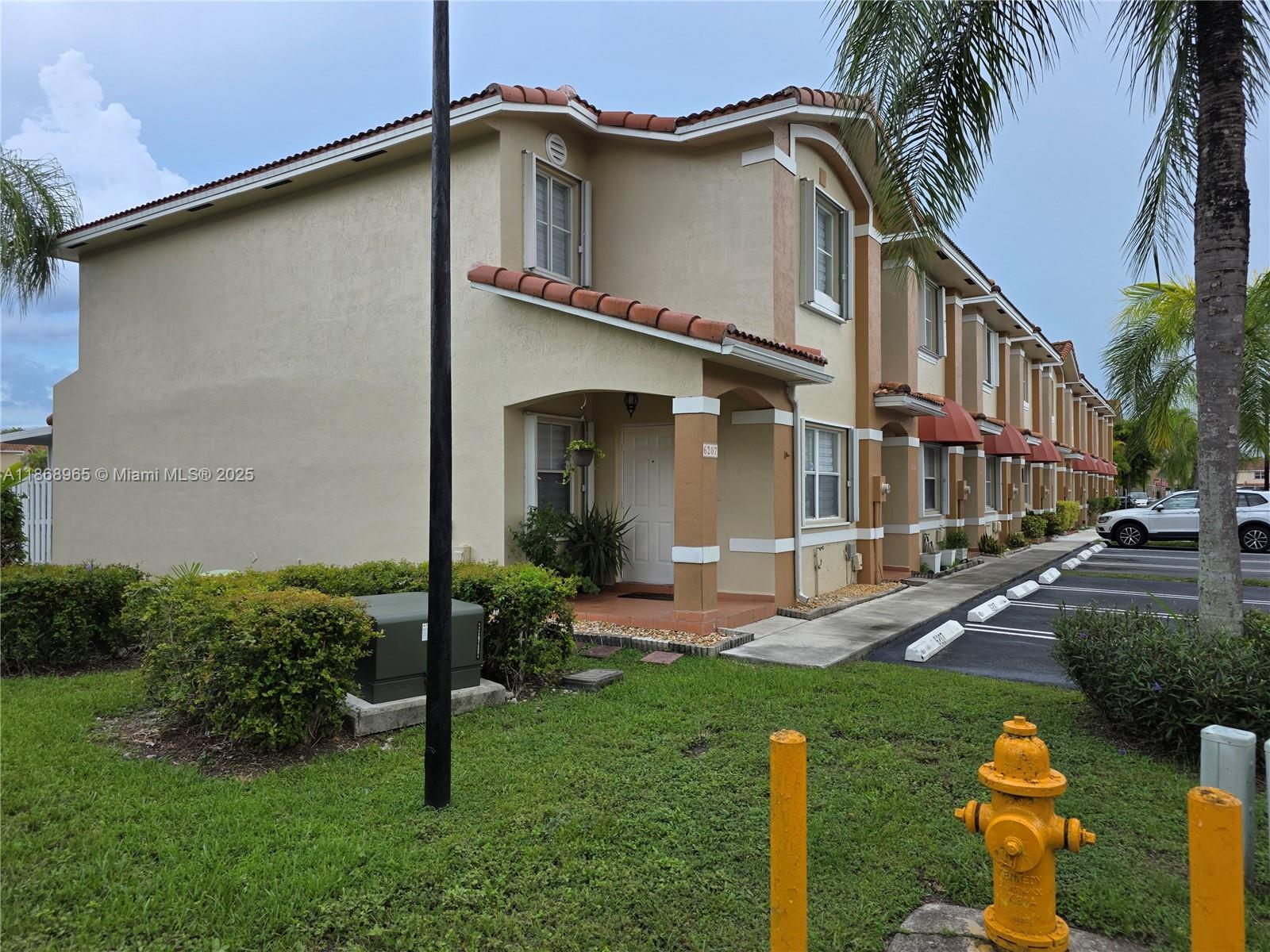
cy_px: 476
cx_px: 635
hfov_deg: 73.9
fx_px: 844
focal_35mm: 23
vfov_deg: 58.9
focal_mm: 6.3
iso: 80
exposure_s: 1/2094
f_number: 1.7
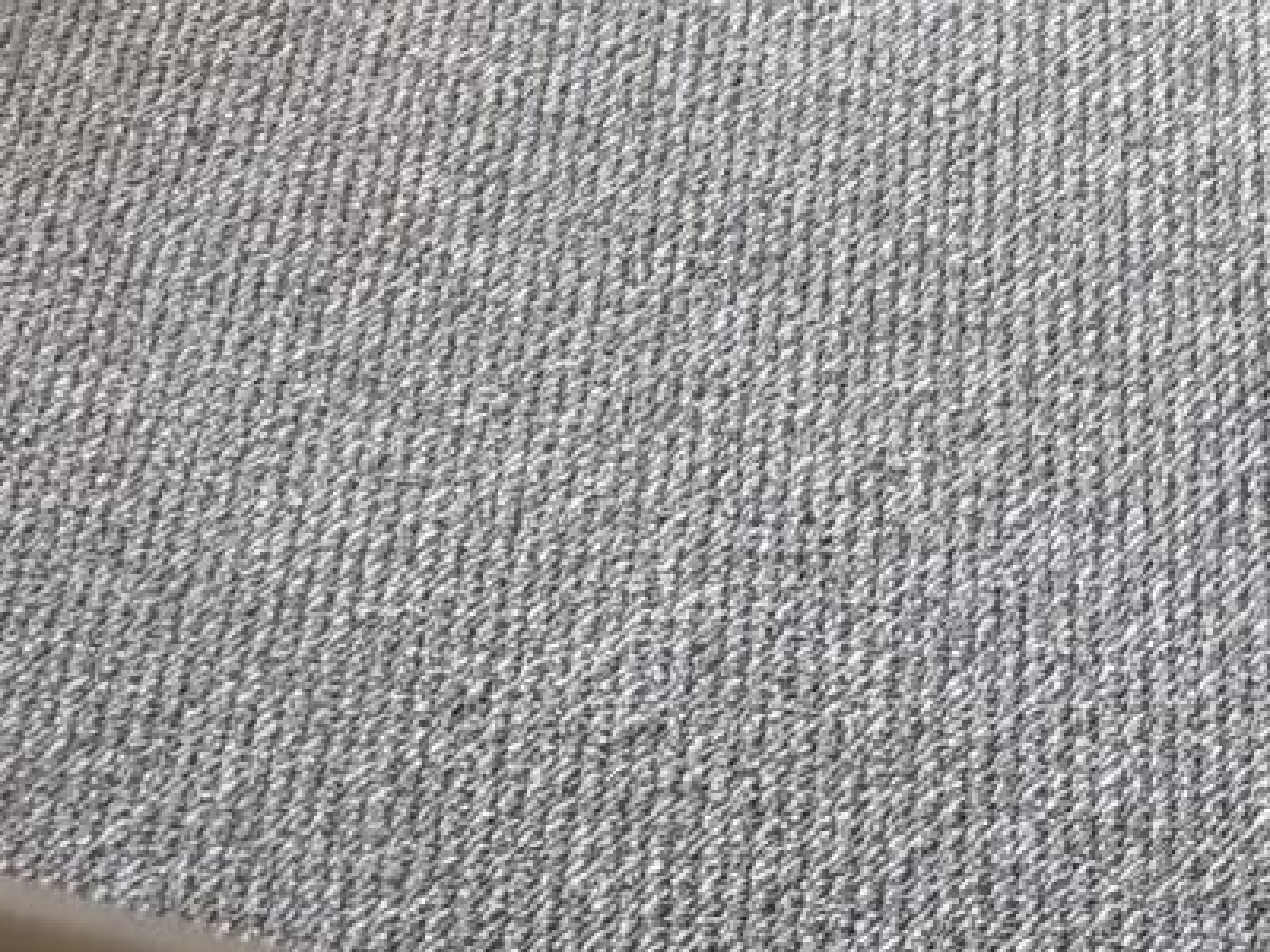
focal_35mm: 195
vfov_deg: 7.0
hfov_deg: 9.8
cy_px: -1666
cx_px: 1946
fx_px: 7154
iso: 125
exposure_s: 1/121
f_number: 1.6
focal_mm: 5.96
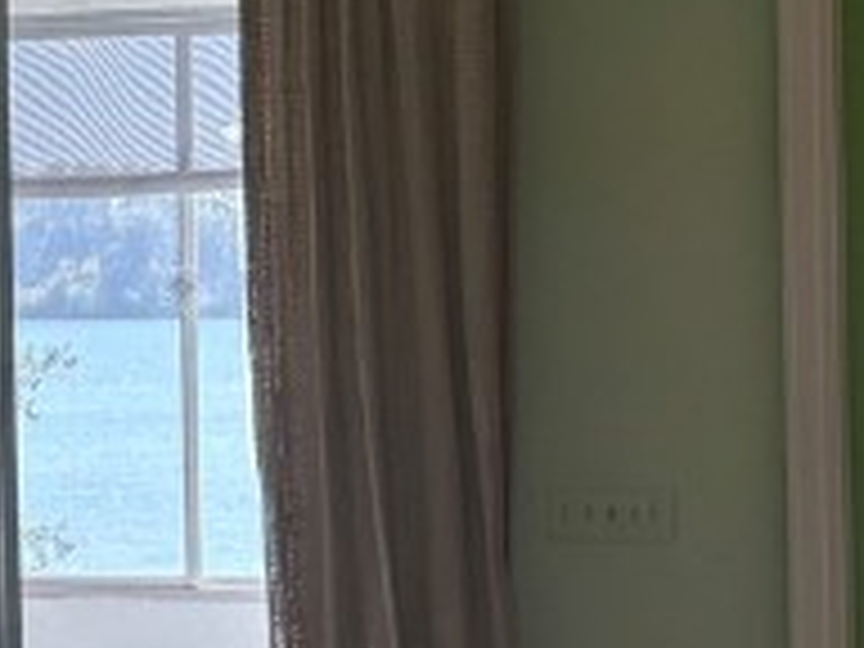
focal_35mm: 139
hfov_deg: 12.7
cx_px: -774
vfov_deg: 10.7
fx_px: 3469
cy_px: 252
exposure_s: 1/232
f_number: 1.6
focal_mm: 5.96
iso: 80
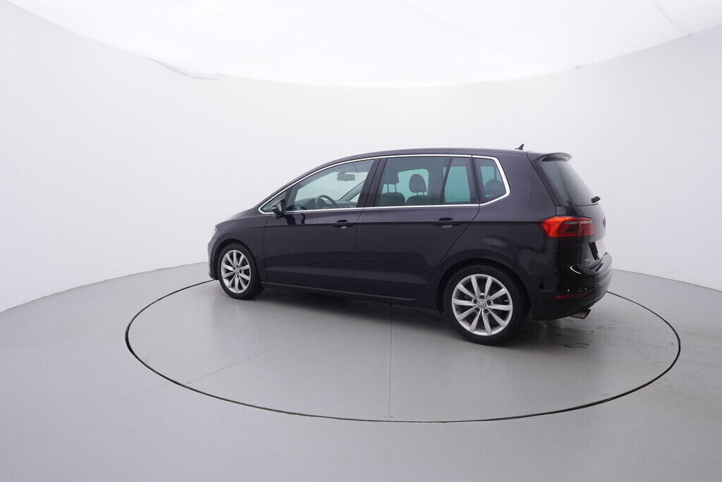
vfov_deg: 56.2
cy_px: 241
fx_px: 451
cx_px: 361
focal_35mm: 22
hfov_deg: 77.3
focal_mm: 15
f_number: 5
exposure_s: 1/80
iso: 200
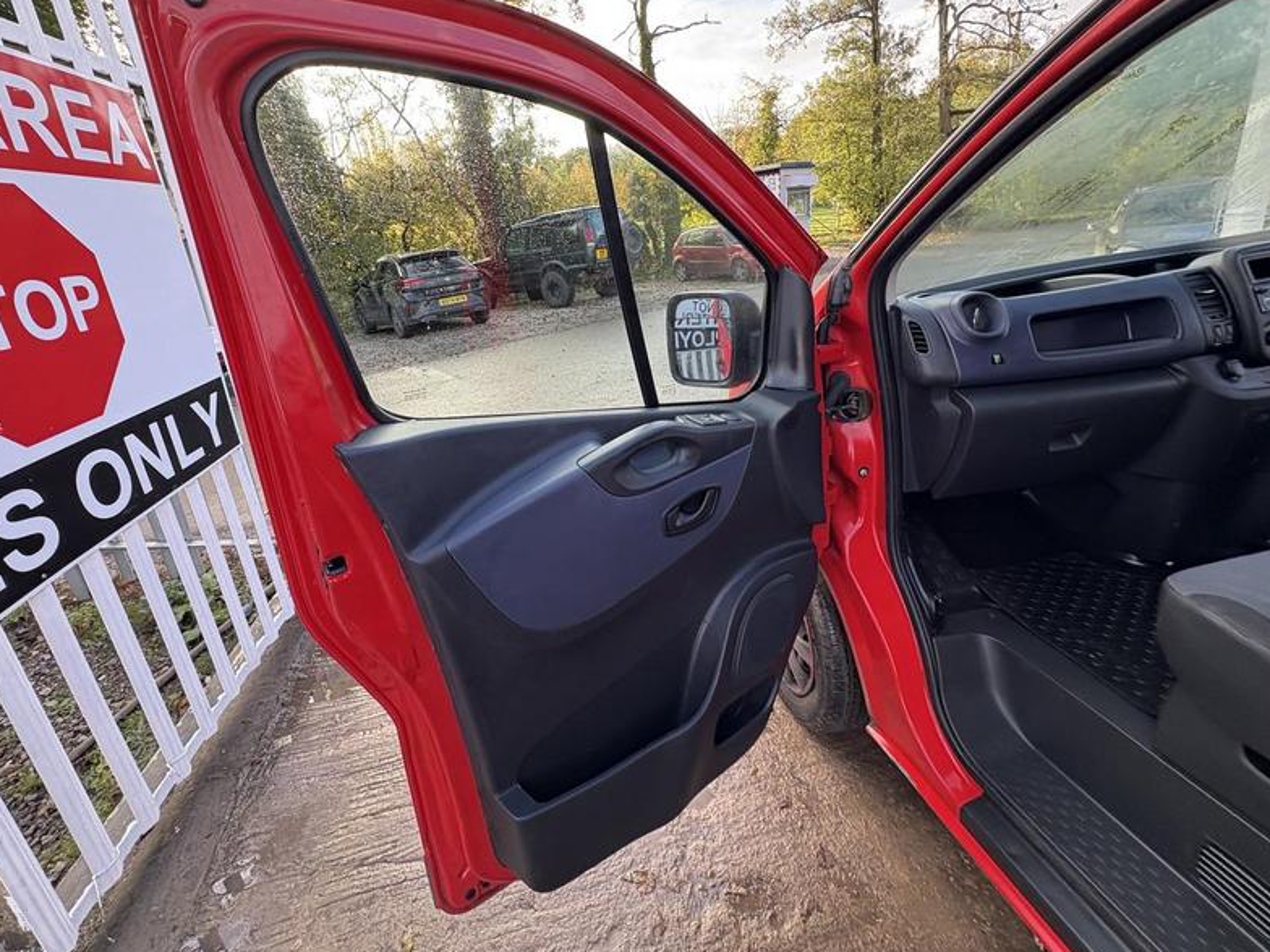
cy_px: 416
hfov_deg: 94.5
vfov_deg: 77.8
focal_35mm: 16
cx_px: 612
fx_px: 587
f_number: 2.2
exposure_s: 1/99
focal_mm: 2.22
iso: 80
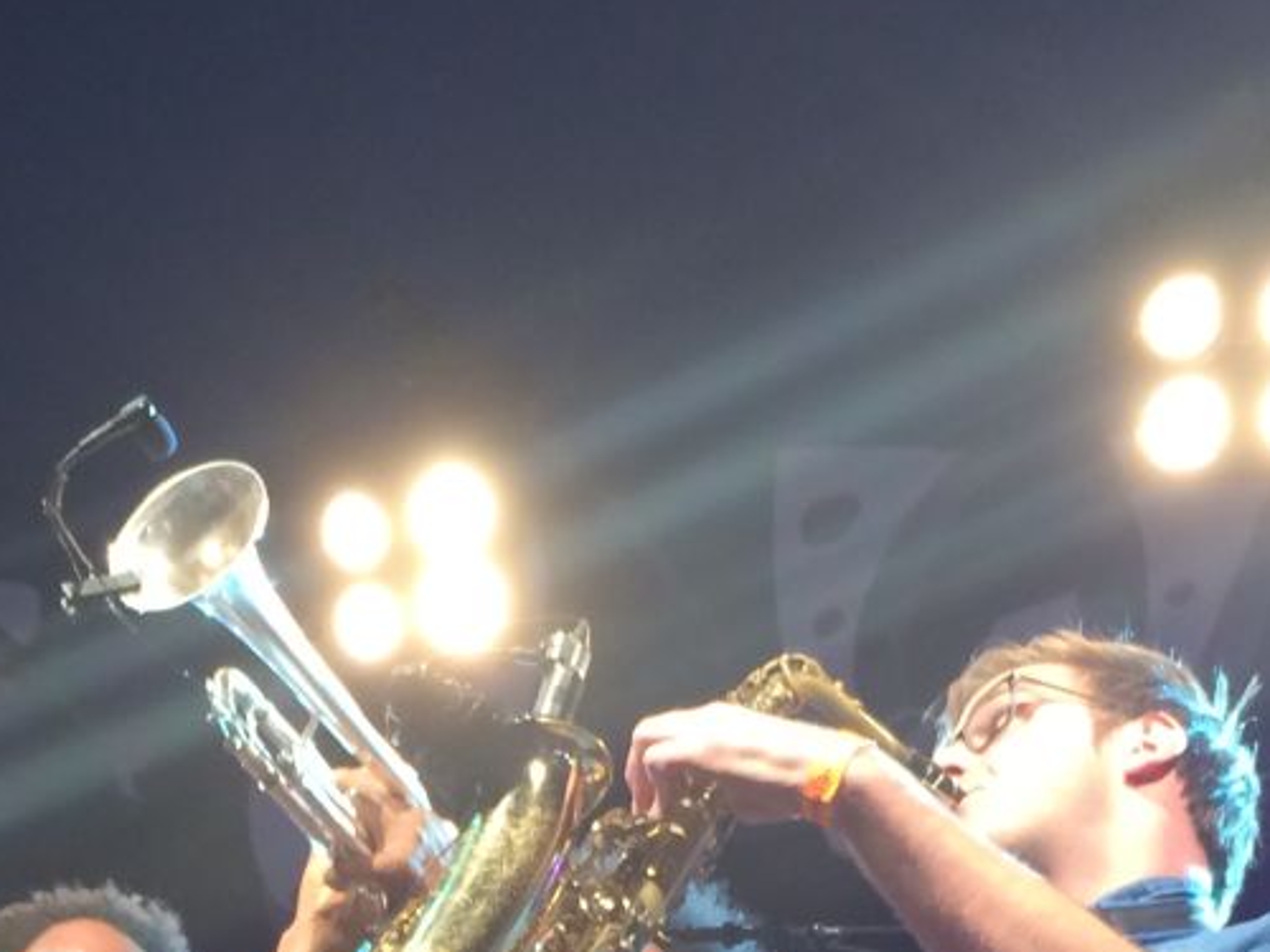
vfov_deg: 15.3
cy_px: 1362
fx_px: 3302
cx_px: 549
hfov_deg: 21.8
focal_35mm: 90
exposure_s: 1/30
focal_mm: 4.12
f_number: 2.2
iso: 80
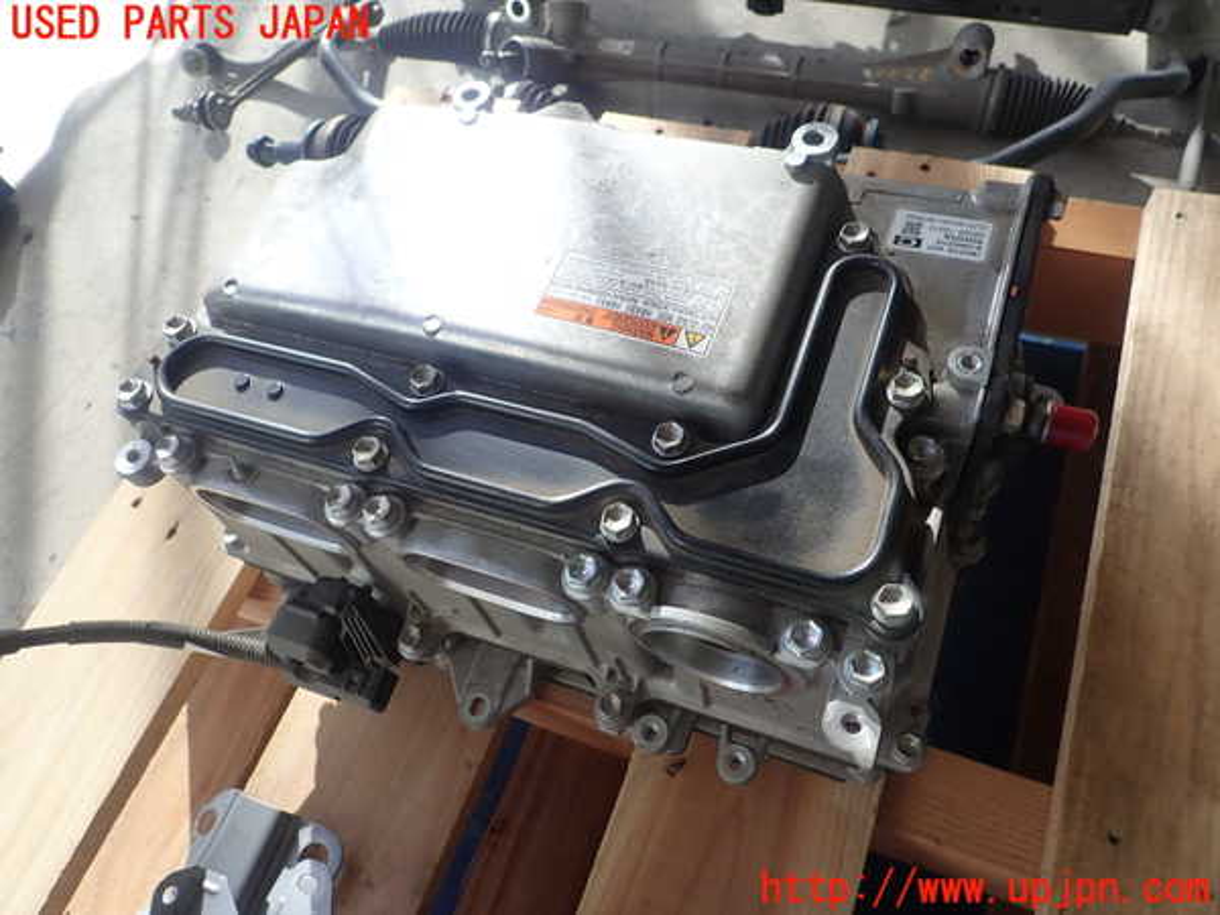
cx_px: 610
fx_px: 881
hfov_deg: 69.4
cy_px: 458
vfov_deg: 54.9
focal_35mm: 25
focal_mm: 4.5
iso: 100
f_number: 2.8
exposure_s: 1/100
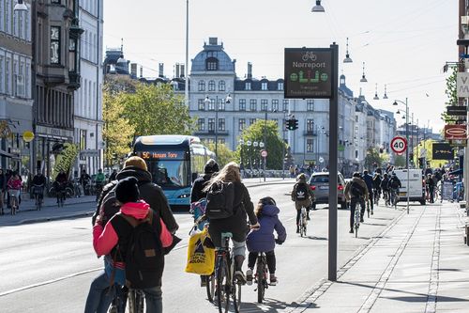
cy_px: 156
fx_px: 2051
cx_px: 234
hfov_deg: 13.0
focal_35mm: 158
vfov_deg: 8.7
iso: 200
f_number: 7.1
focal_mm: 105
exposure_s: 1/200
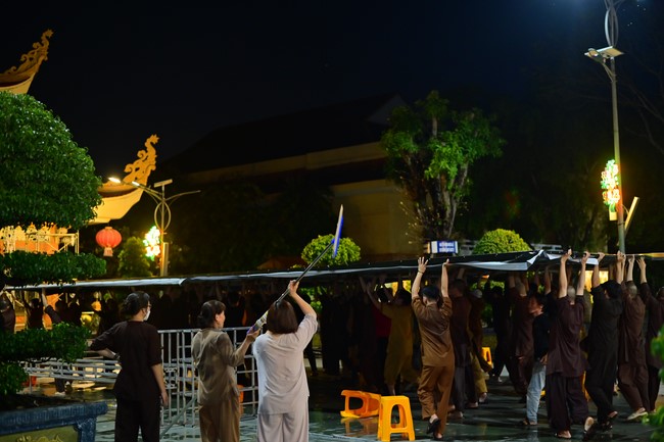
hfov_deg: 39.6
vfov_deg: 27.0
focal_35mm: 50
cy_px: 221
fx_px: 922
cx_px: 332
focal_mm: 50
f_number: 2.2
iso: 1250
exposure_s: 1/100
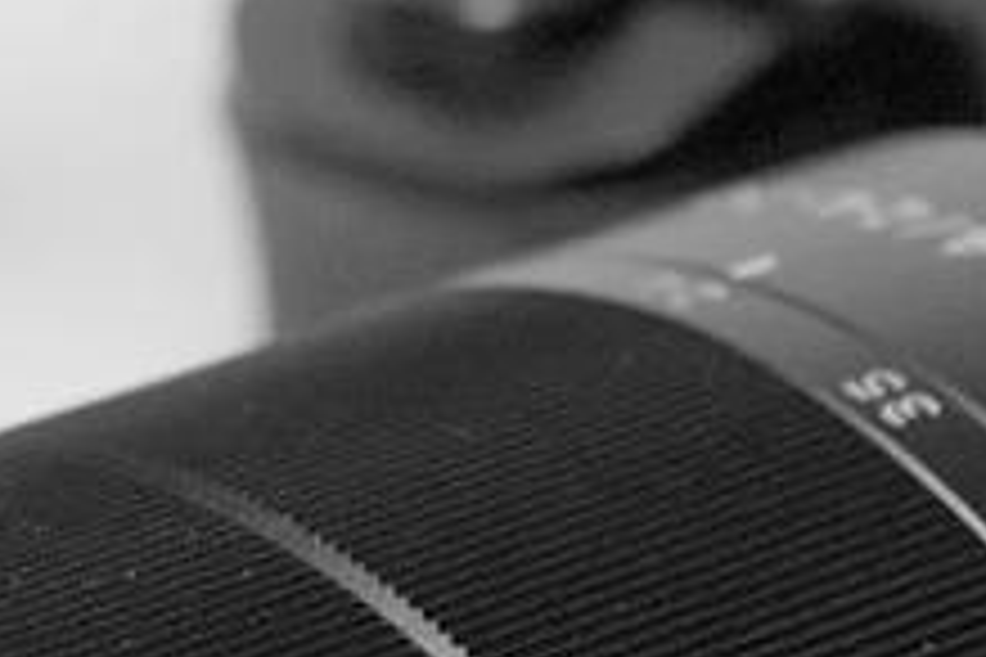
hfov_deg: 5.6
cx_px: 2512
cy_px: 943
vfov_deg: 3.9
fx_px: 9585
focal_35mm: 350
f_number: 4
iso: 640
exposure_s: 1/60
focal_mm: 32
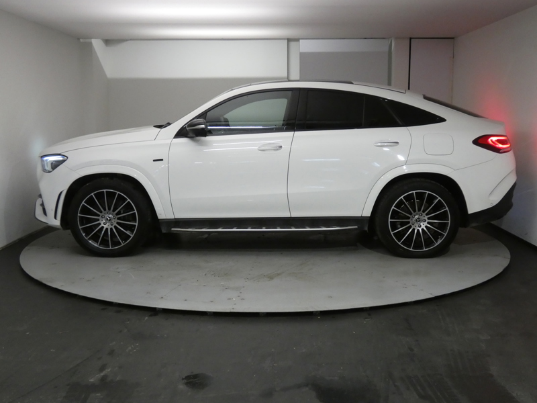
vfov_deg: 37.7
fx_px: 589
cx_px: 268
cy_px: 202
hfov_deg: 49.0
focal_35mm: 38
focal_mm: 6.8
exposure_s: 1/80
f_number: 3.5
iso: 640
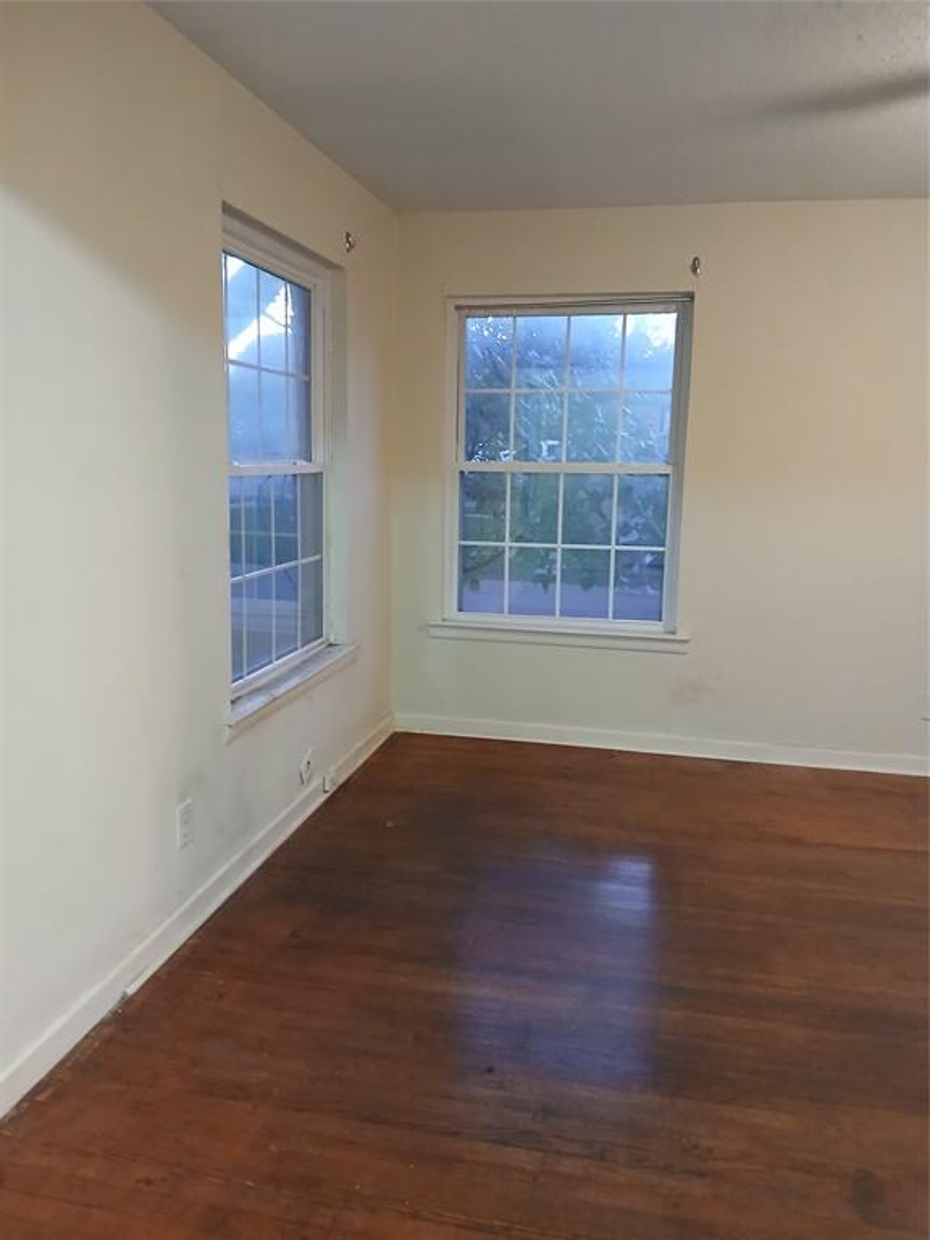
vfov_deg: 67.3
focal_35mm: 26
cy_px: 620
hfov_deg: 53.1
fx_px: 931
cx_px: 465
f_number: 1.8
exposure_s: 1/20
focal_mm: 3.98
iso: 640
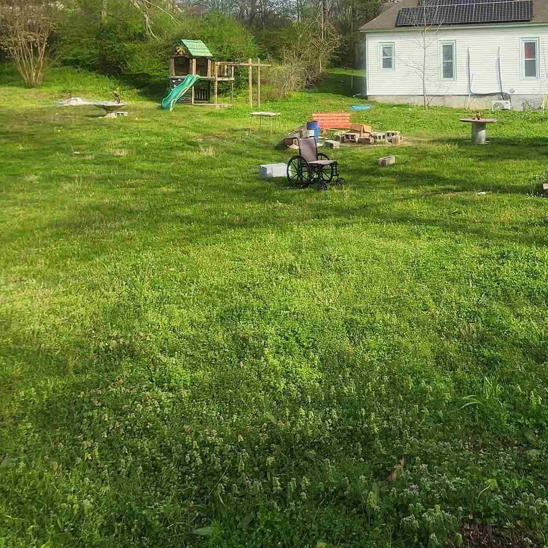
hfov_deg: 54.6
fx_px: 519
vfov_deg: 51.1
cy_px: 87
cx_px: 360
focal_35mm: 29
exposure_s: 1/1189
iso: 50
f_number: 2.2
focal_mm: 2.2
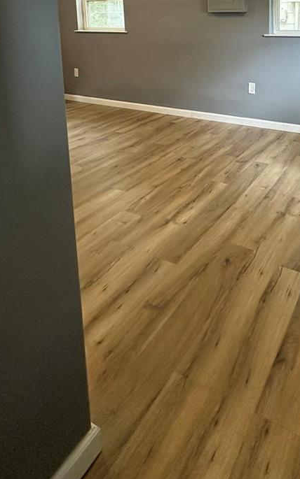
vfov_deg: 61.1
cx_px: 255
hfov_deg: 44.4
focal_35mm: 26
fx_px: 340
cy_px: 61
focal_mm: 2.22
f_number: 2.2
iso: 250
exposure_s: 1/60
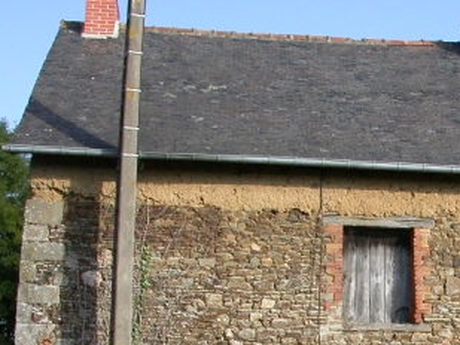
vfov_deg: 17.1
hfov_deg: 22.1
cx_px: 494
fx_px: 1117
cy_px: 354
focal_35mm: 84
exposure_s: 1/221
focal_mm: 7.85
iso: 100
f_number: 6.7
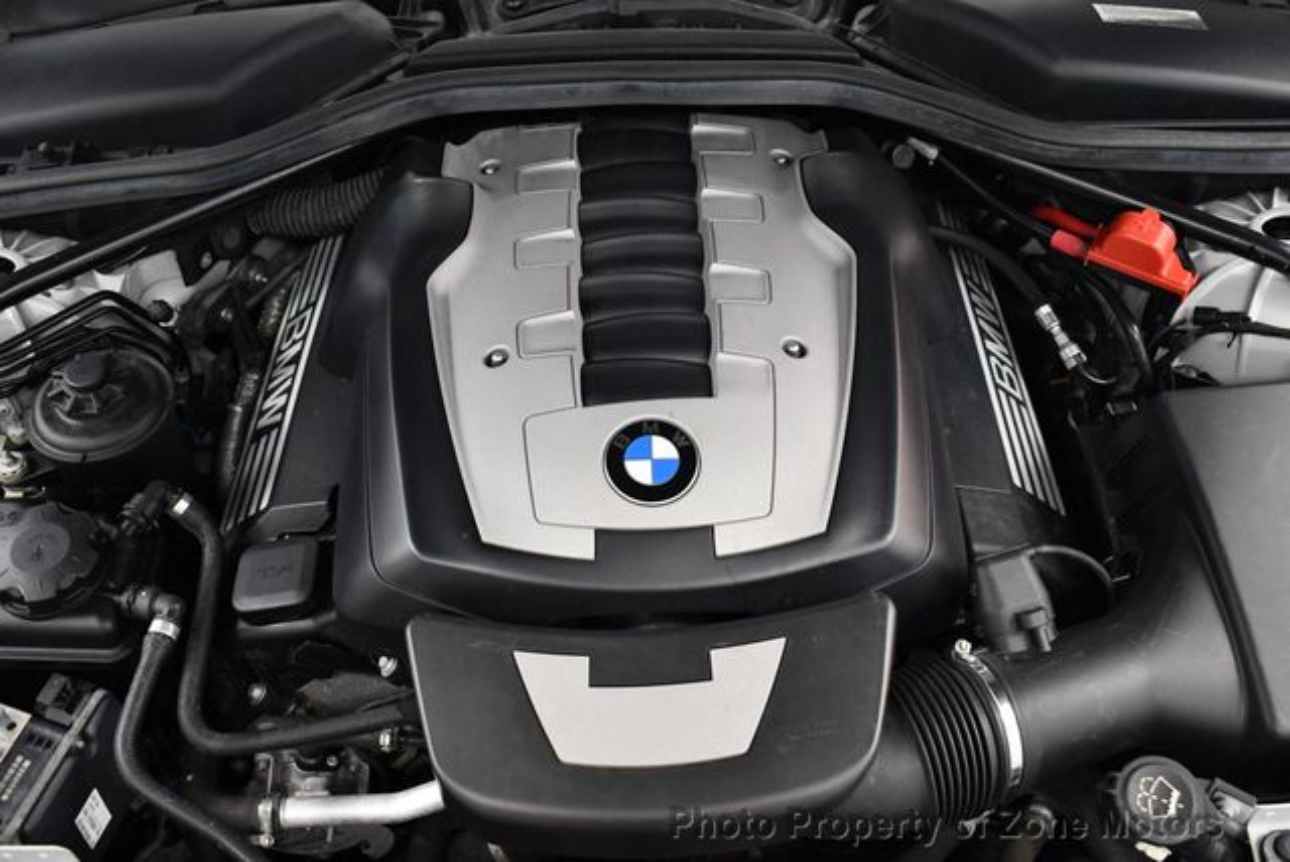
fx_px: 1291
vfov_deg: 36.9
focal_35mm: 36
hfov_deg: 53.1
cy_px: 431
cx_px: 645
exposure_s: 1/125
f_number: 3.5
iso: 2000
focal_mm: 18
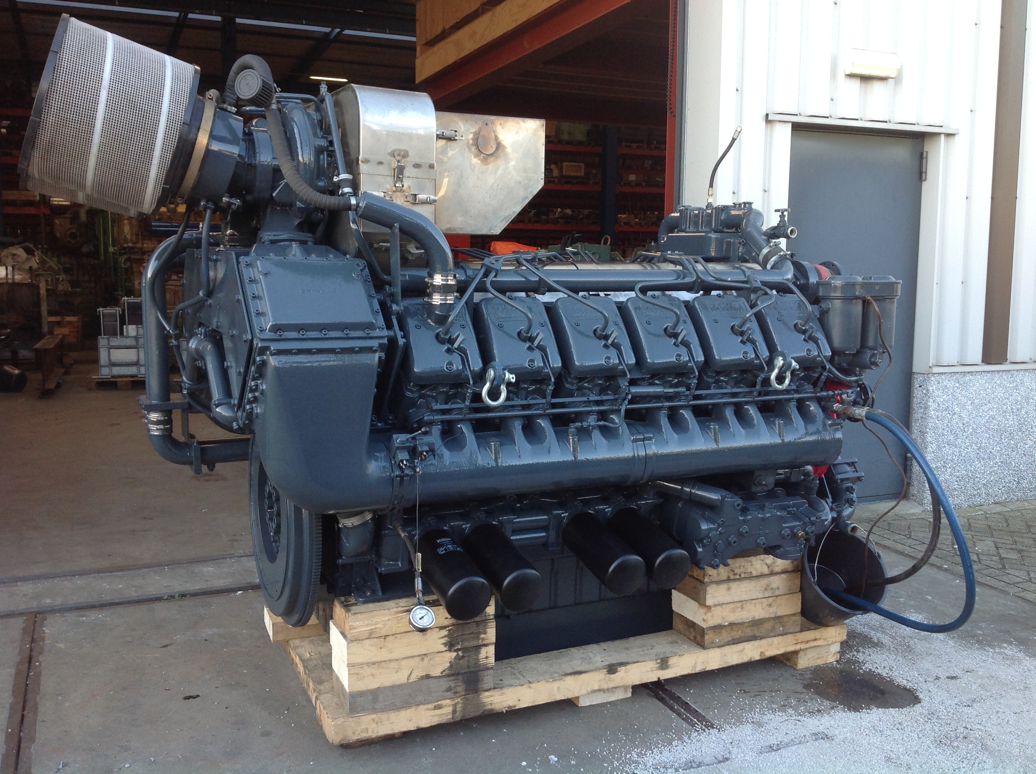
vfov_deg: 40.6
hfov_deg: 52.7
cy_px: 387
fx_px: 1046
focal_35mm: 35
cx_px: 518
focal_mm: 4.28
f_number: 2.4
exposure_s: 1/120
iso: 80
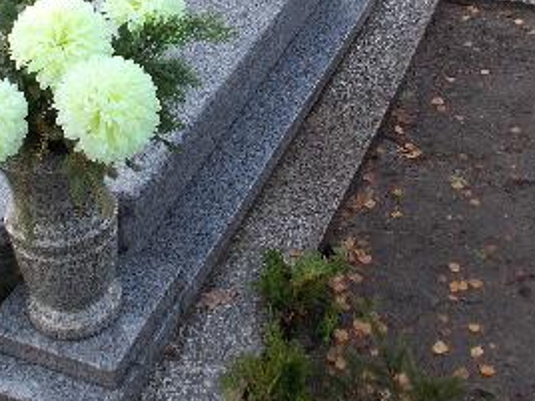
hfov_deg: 30.9
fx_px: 958
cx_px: 164
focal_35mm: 62
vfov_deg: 22.7
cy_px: -6
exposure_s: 1/80
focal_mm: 4.6
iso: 80
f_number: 3.2
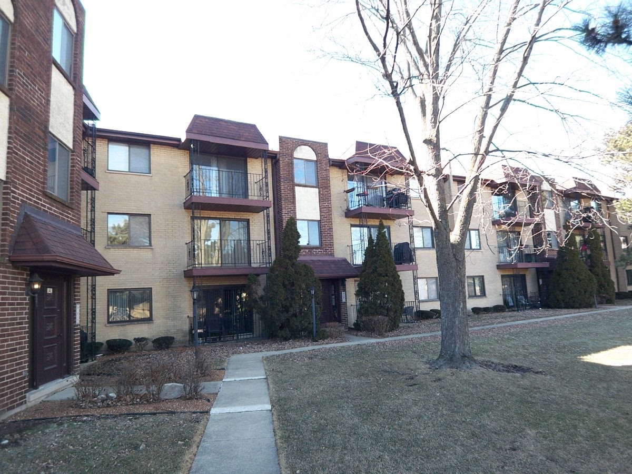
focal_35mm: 23
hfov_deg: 73.9
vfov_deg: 58.9
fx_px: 420
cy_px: 237
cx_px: 316
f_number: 2.8
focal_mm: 3.8
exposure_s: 1/80
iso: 50
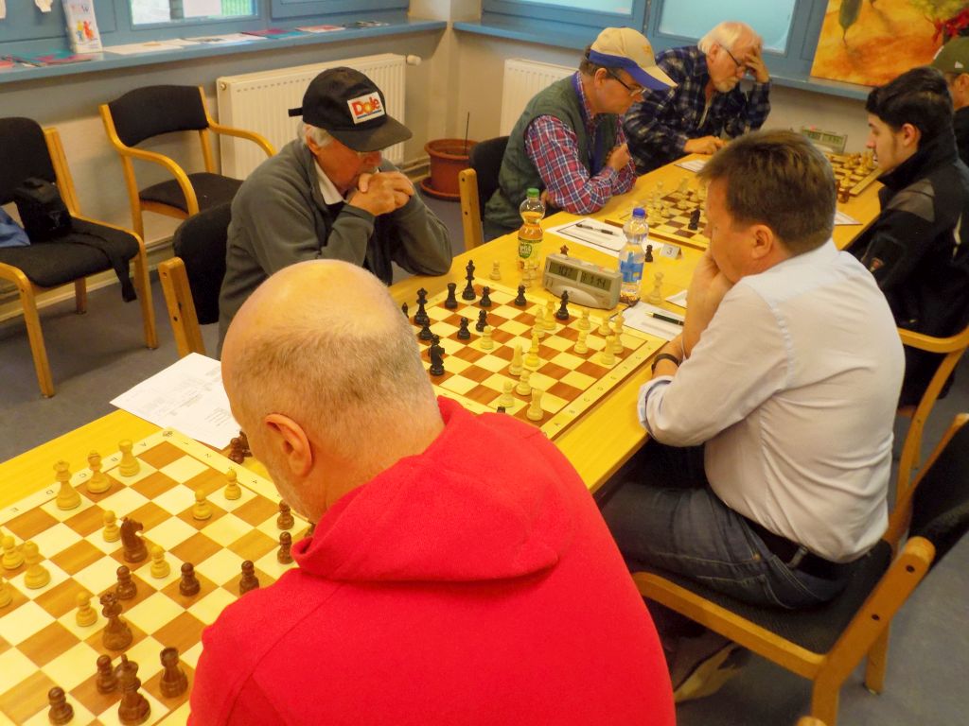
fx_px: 840
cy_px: 363
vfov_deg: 46.8
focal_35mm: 30
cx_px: 484
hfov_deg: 60.0
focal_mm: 5.3
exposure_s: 1/30
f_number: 3.3
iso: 250
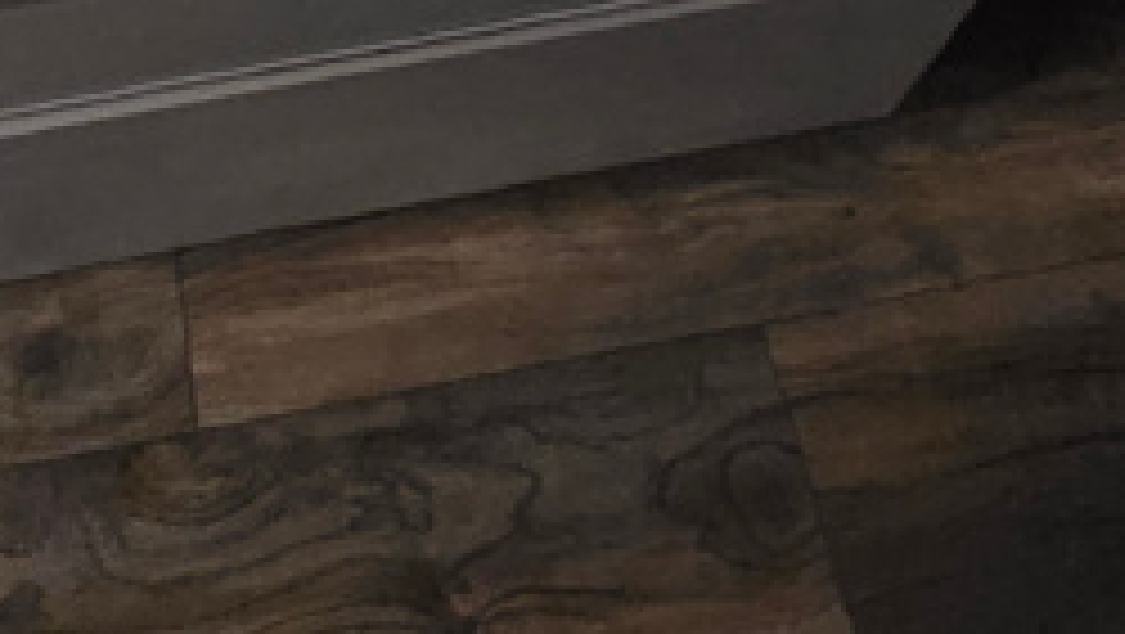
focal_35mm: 58
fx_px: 1731
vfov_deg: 13.5
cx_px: 256
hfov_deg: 35.1
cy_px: -971
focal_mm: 2.2
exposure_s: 1/24
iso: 1600
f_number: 2.2
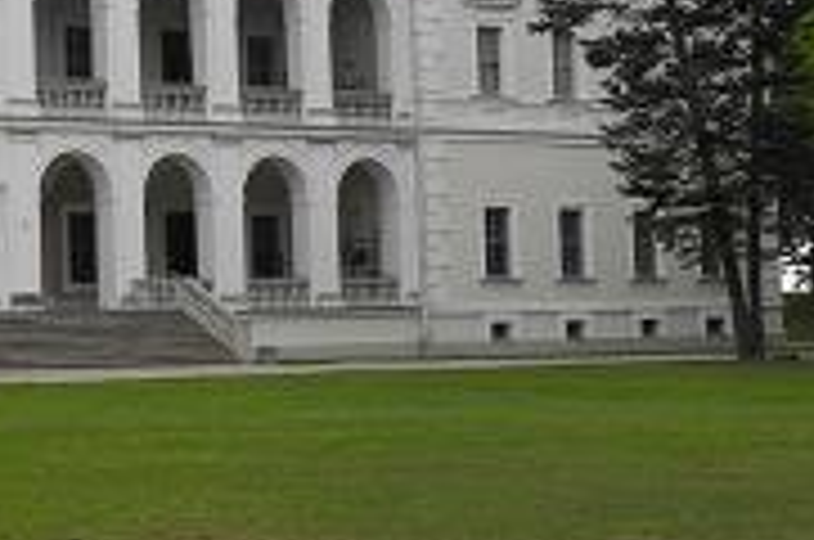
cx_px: -184
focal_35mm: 112
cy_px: 144
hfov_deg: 17.4
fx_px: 2528
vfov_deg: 12.2
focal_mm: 8.1
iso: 100
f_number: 3.2
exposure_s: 1/800
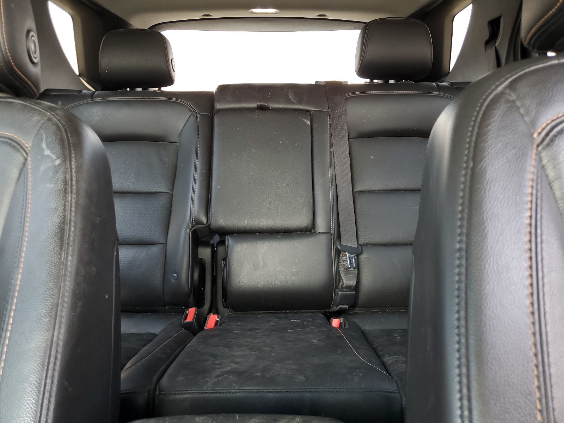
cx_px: 282
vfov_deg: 53.1
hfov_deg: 67.3
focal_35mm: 26
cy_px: 212
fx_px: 424
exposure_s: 1/60.2
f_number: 1.5
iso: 62
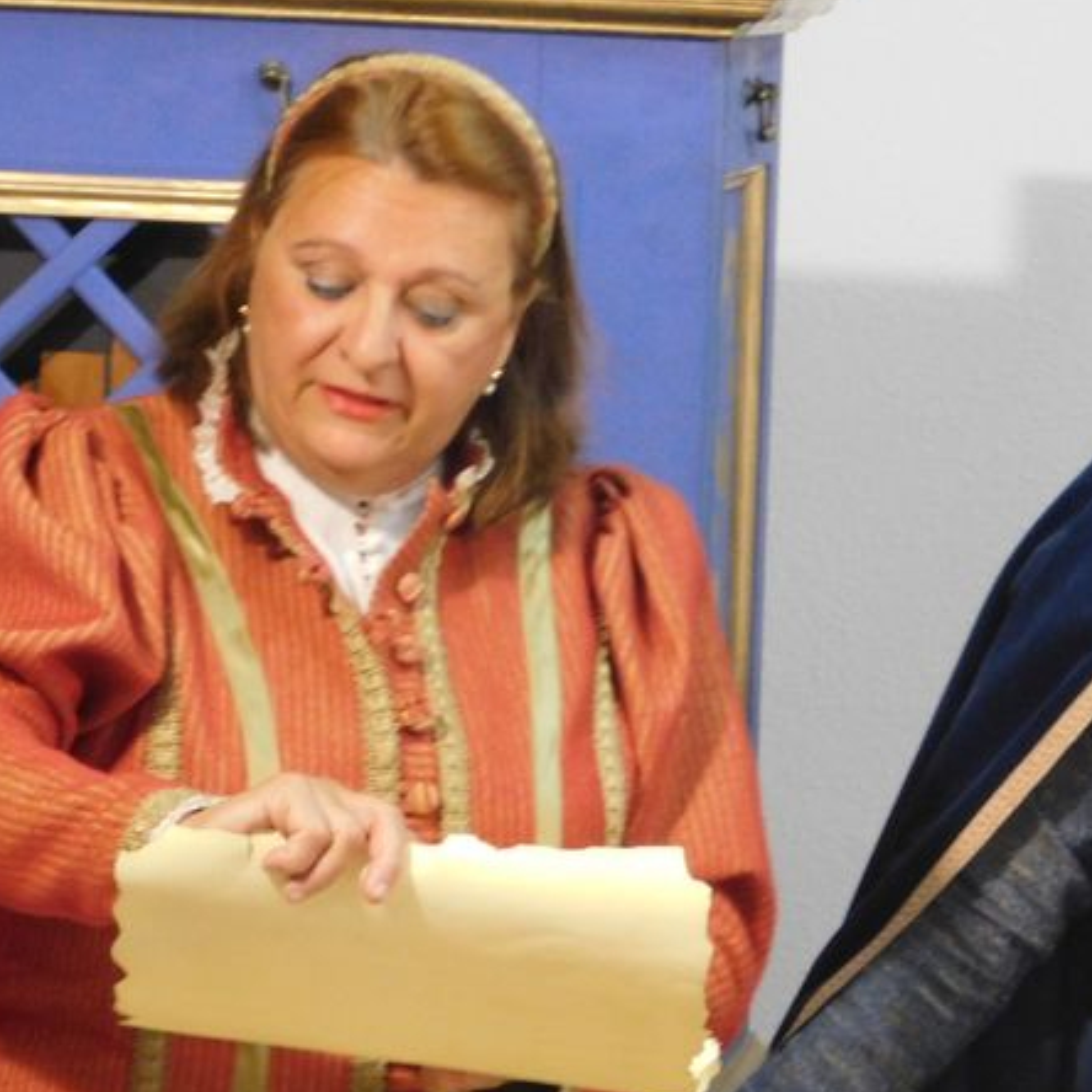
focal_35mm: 271
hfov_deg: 6.5
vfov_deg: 6.5
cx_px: 841
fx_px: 9672
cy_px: 701
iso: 640
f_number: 5.3
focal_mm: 30.1
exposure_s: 1/30
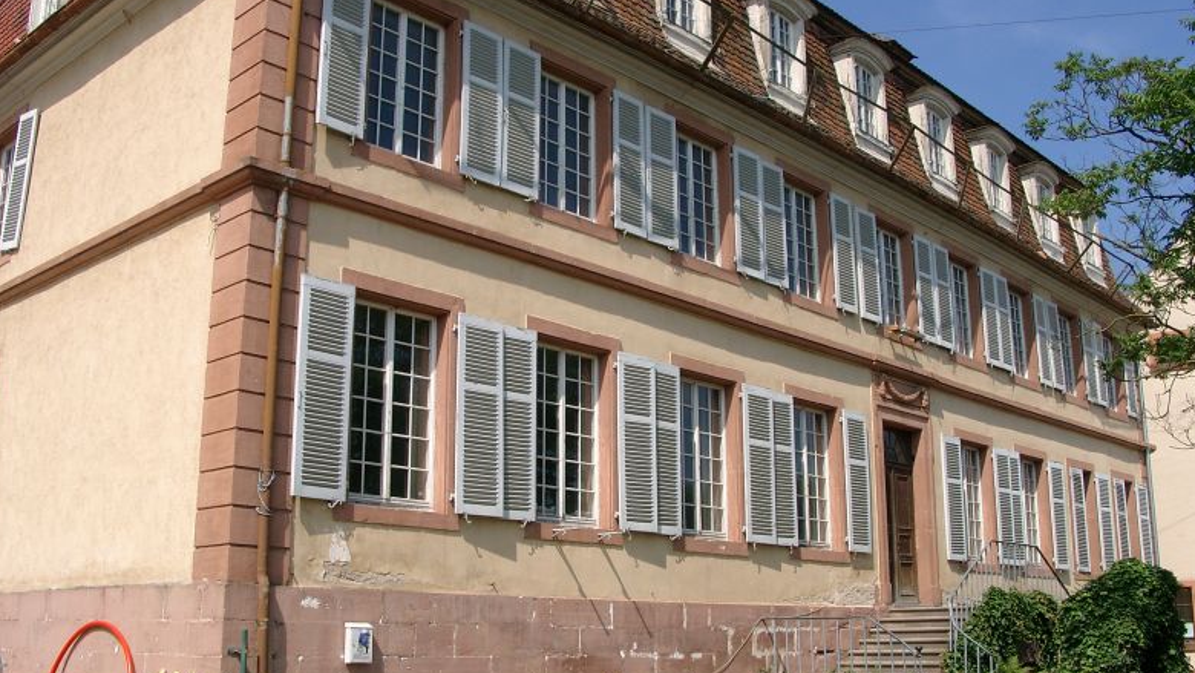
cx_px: 601
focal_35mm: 38
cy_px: 345
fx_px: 1204
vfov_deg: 31.2
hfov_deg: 52.8
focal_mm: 7.13
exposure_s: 1/858
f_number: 4
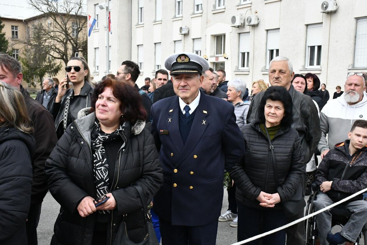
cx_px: 184
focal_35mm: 48
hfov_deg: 41.1
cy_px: 122
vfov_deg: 28.1
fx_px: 489
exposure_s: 1/1000
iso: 3200
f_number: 16
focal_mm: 32
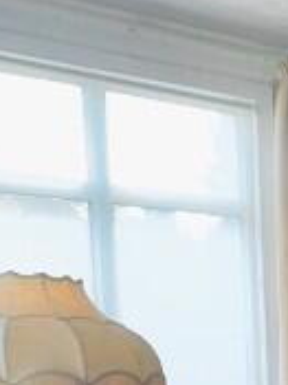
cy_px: 469
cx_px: 721
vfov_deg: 22.0
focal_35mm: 82
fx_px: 911
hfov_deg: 12.9
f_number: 2.2
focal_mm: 2.22
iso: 200
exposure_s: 1/50
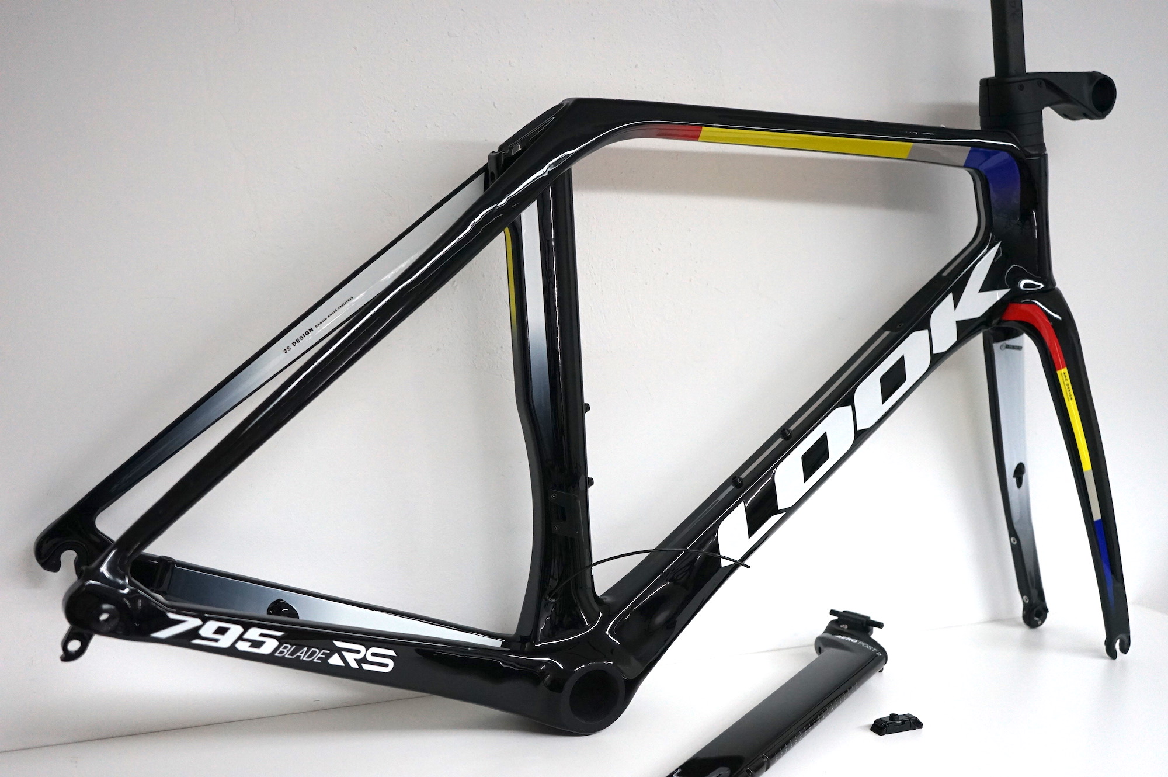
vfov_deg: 31.8
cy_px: 388
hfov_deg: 46.4
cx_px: 584
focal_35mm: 42
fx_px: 1362
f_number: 4.5
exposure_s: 1/160
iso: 2000
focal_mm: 42
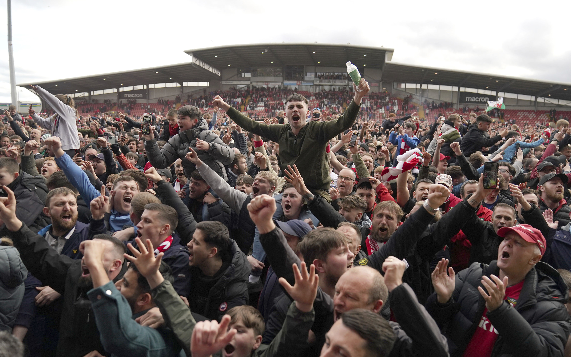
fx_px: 389
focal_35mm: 25
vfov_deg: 49.3
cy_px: 180
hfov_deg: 72.5
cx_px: 291
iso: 1000
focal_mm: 24
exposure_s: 1/5000
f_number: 3.2
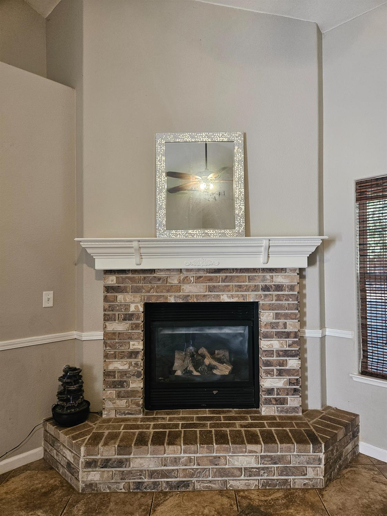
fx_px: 343
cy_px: 258
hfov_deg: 58.9
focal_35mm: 23
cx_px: 194
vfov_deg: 73.9
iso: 400
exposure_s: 1/120
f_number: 1.8
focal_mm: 5.4
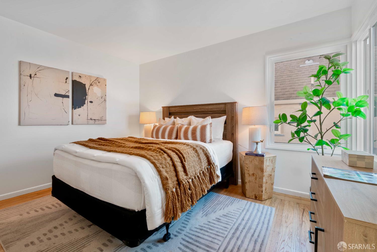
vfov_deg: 73.7
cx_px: 188
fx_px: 168
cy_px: 126
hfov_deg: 96.7
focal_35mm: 16
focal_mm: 16
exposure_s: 1/1.25
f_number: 16
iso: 400
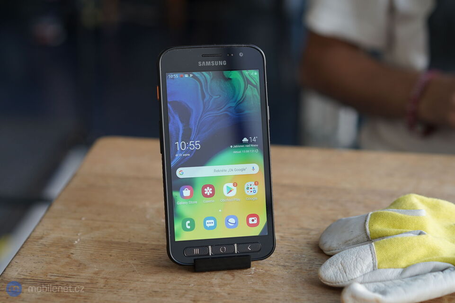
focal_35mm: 55
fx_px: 695
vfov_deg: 24.6
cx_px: 228
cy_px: 152
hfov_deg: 36.3
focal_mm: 55
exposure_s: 1/125
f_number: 3.2
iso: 200
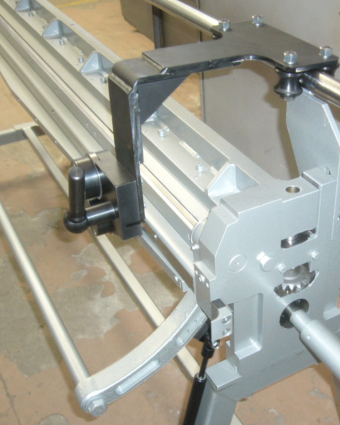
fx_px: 578
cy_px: 214
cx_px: 243
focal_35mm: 46
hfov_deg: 32.3
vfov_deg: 40.3
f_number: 2.8
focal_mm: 5.8
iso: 200
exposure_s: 1/30
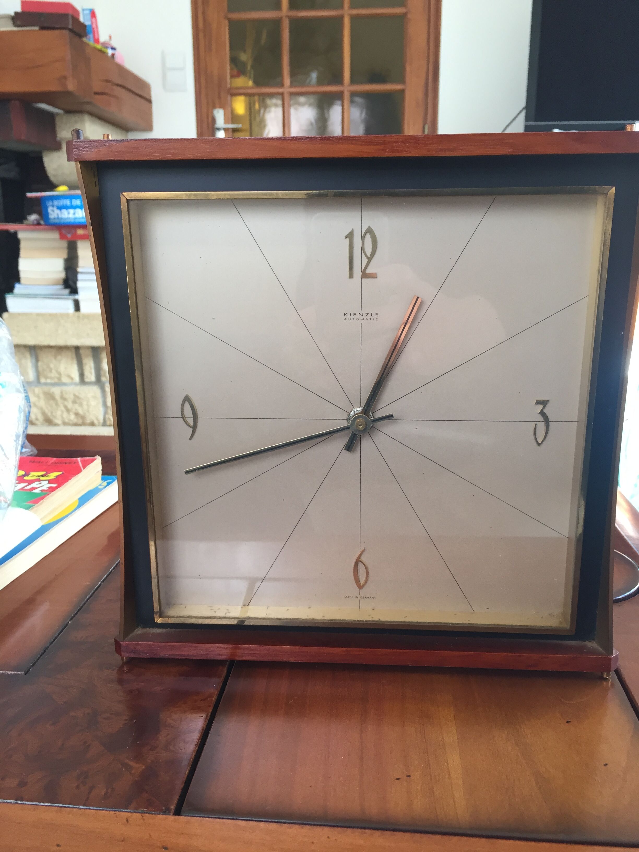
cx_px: 320
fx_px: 714
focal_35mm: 29
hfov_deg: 48.2
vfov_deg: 61.7
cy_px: 426
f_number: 2.2
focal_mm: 4.15
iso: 40
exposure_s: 1/33
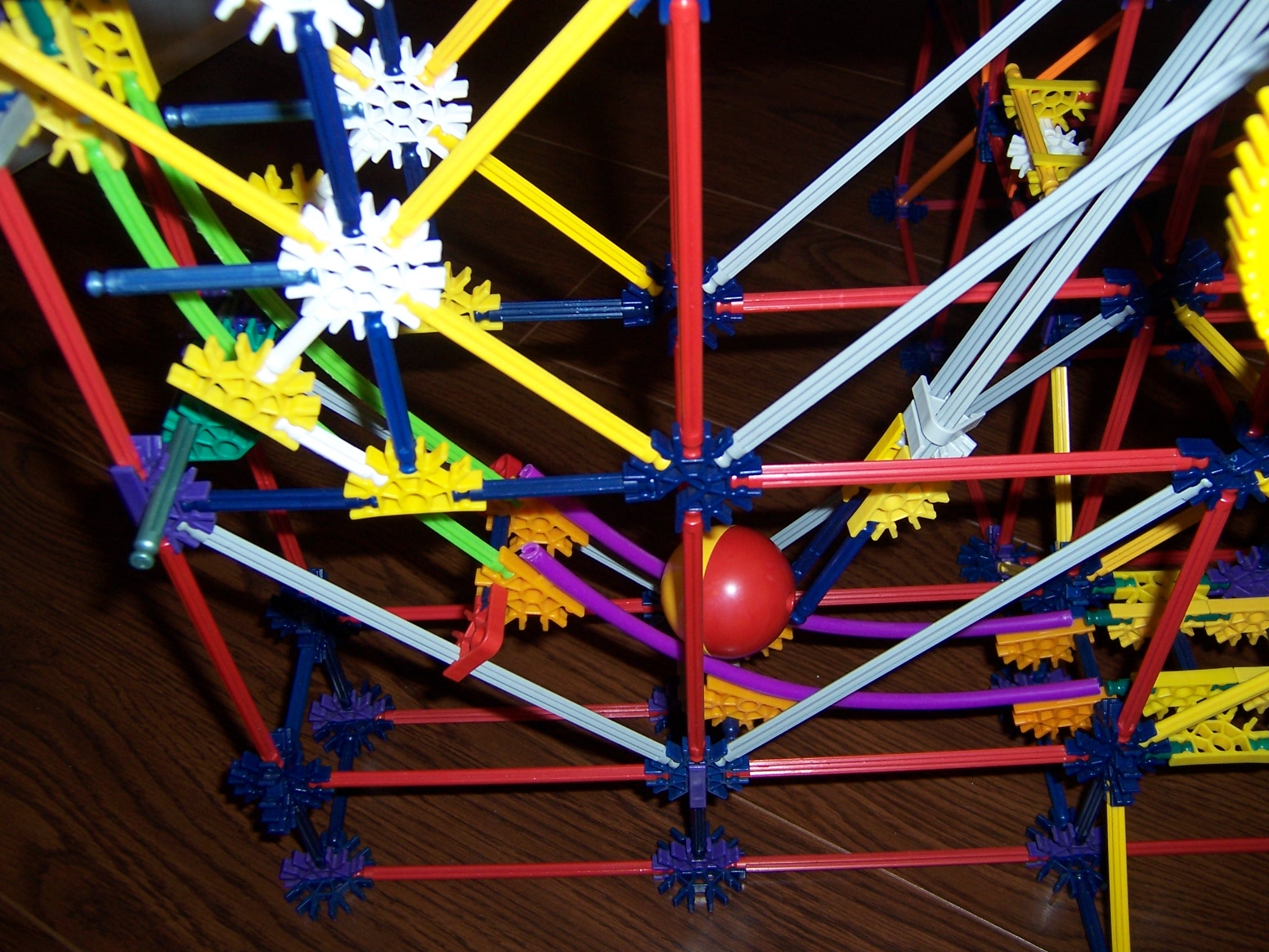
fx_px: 1210
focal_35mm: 33
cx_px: 634
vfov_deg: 42.9
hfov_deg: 55.4
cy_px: 476
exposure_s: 1/60
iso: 80
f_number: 2.8
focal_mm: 5.5
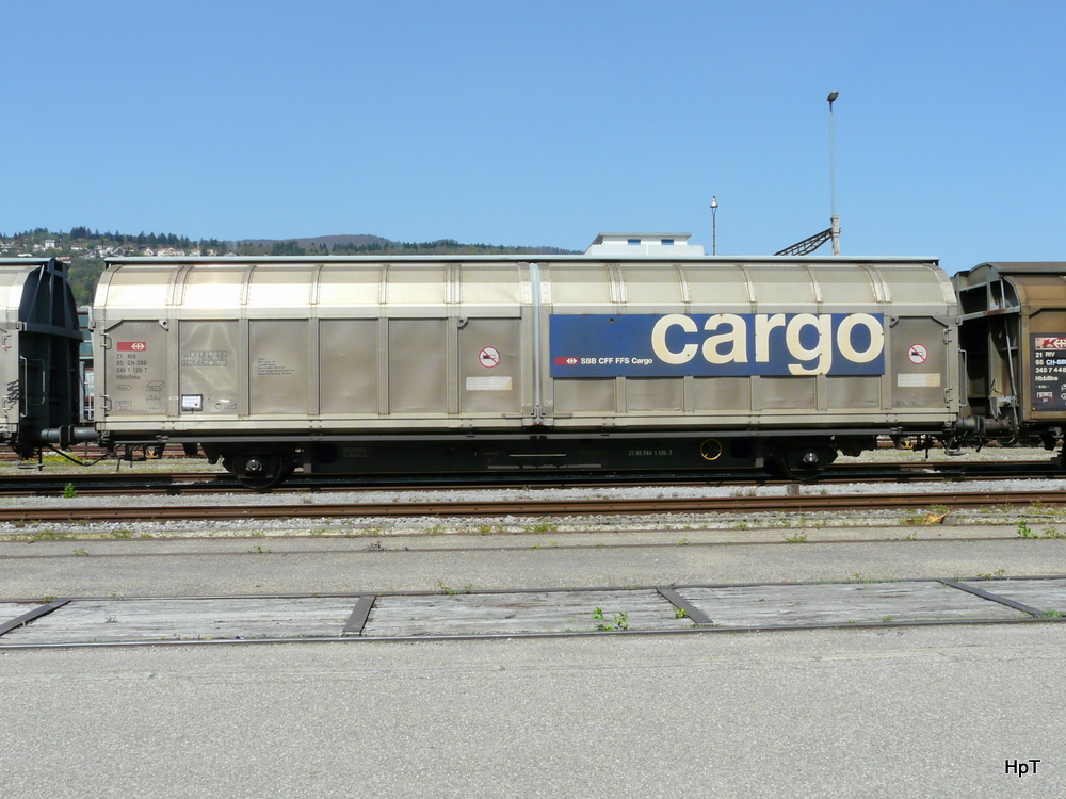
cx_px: 533
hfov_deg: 54.0
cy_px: 400
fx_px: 1047
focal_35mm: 34
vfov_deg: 41.8
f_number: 6.3
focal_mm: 5.6
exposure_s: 1/400
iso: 100
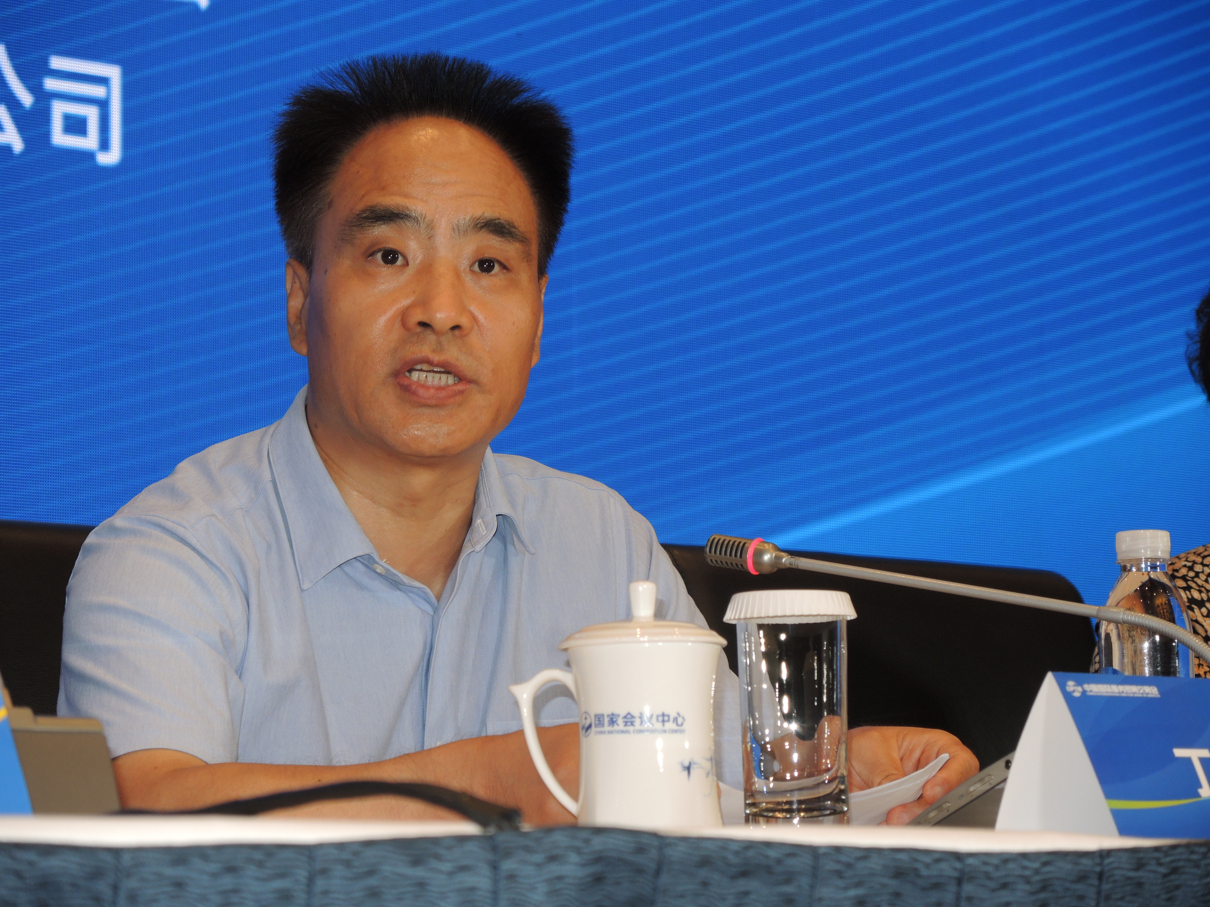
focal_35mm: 135
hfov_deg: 14.6
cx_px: 605
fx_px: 4719
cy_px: 454
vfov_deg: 11.0
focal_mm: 28.4
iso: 200
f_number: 3.5
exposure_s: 1/60
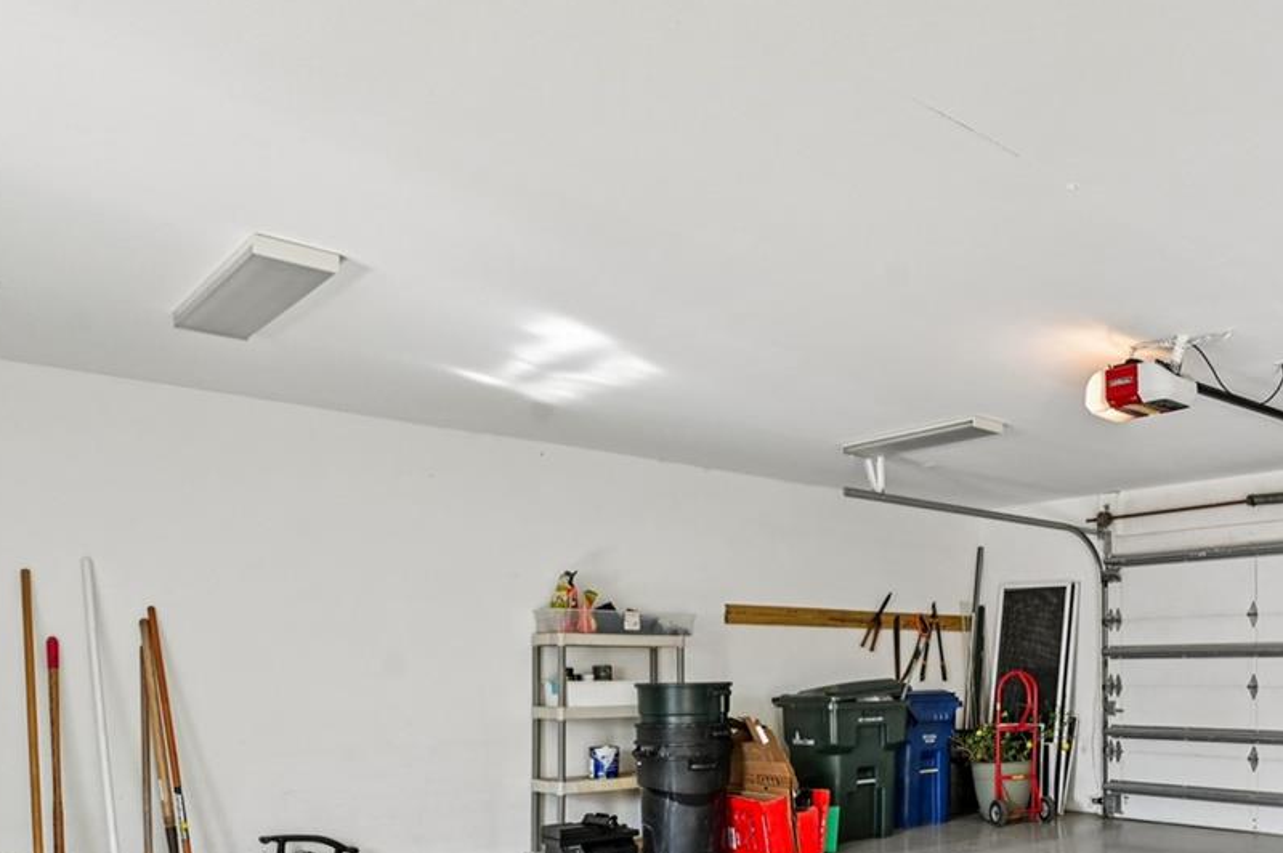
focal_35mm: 28
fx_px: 997
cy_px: 690
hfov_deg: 54.8
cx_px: 1208
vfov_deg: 44.0
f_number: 8
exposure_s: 1/40
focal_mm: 14
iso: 400
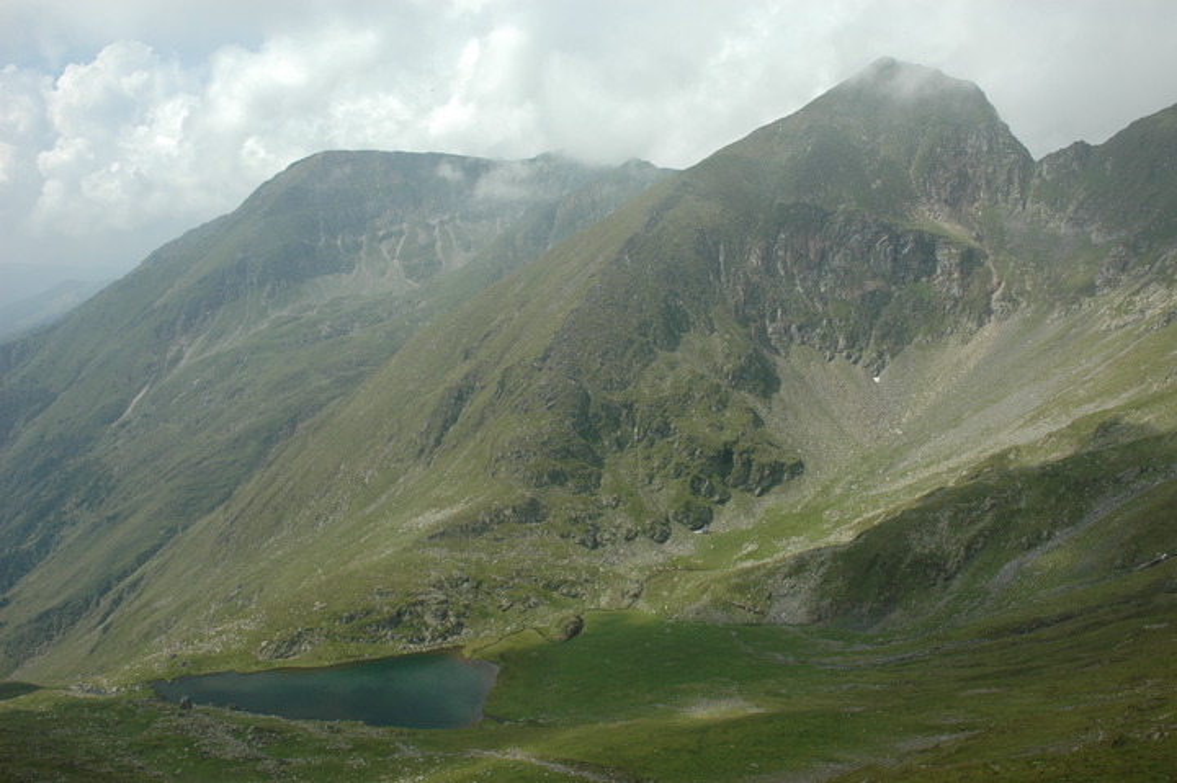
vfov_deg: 47.9
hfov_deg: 67.4
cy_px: 392
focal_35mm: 27
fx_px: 882
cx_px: 588
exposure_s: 1/400
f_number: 10
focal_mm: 18
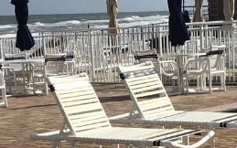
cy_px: 198
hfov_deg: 16.0
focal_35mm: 130
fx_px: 840
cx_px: 172
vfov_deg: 9.9
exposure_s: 1/2809
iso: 25
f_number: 2.4
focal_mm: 3.3
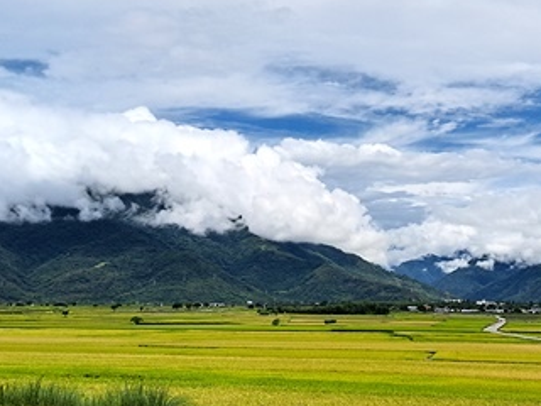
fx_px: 750
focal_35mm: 48
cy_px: 235
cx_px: 402
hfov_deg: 38.7
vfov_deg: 30.2
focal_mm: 5.23
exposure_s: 1/2342
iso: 50
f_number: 1.8
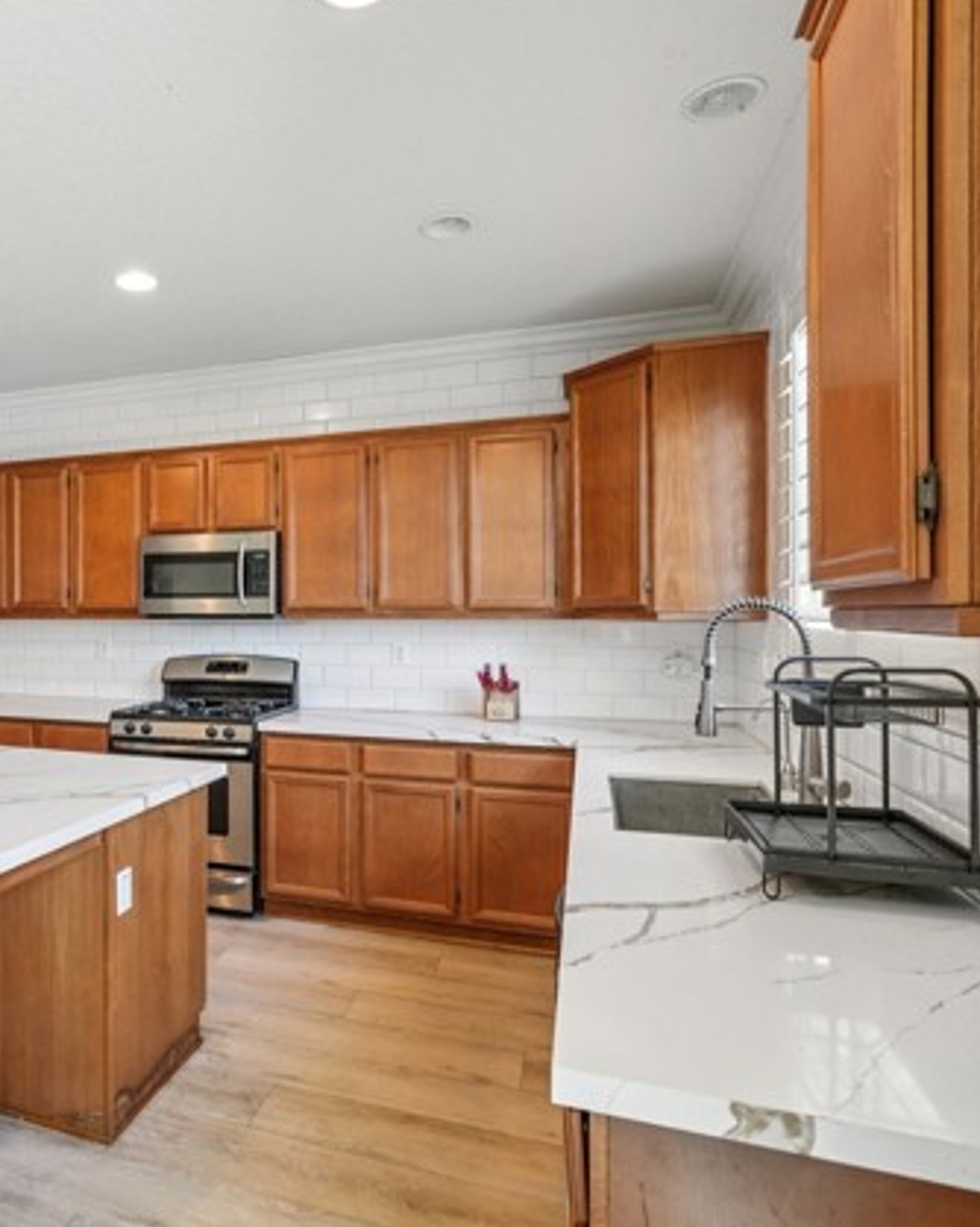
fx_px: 834
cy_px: 611
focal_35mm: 23
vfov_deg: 72.6
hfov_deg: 57.5
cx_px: 235
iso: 400
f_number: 8
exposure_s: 1/10
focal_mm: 16
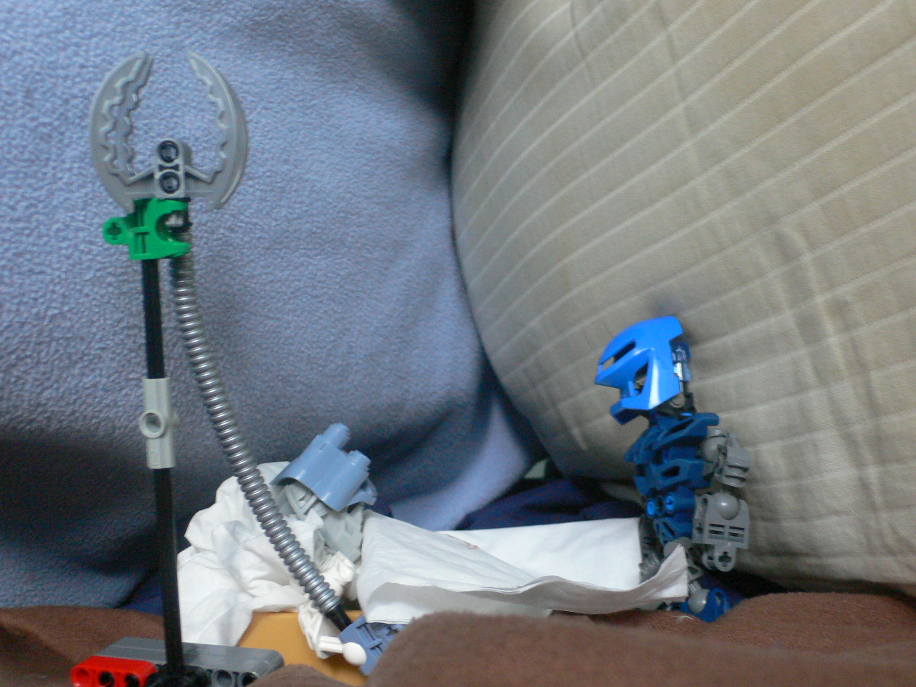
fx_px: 926
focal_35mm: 35
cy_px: 345
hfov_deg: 52.6
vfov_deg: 40.7
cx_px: 463
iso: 200
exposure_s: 1/5
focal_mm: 6.3
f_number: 2.8
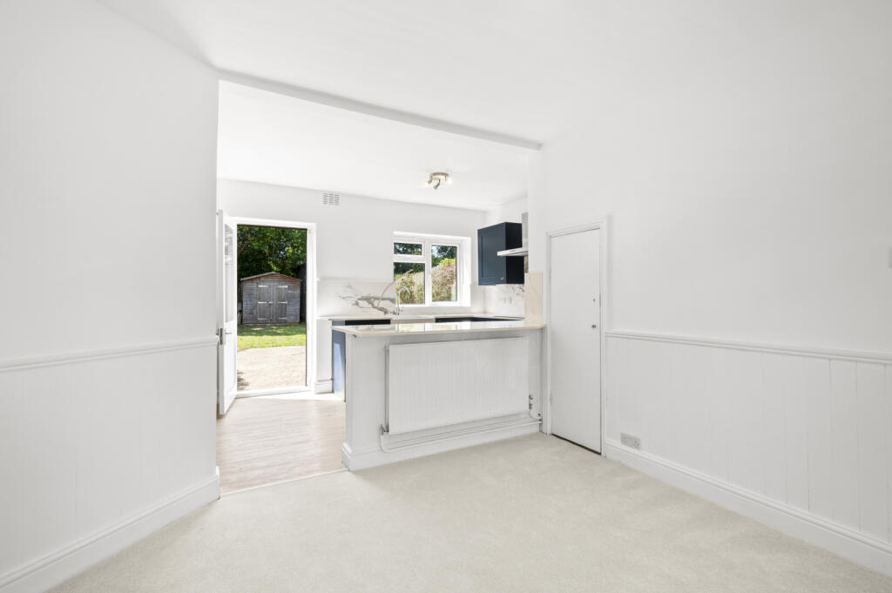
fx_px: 408
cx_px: 446
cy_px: 296
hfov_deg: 95.0
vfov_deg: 72.0
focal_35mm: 16
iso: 200
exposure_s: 1/5
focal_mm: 16.5
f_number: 16
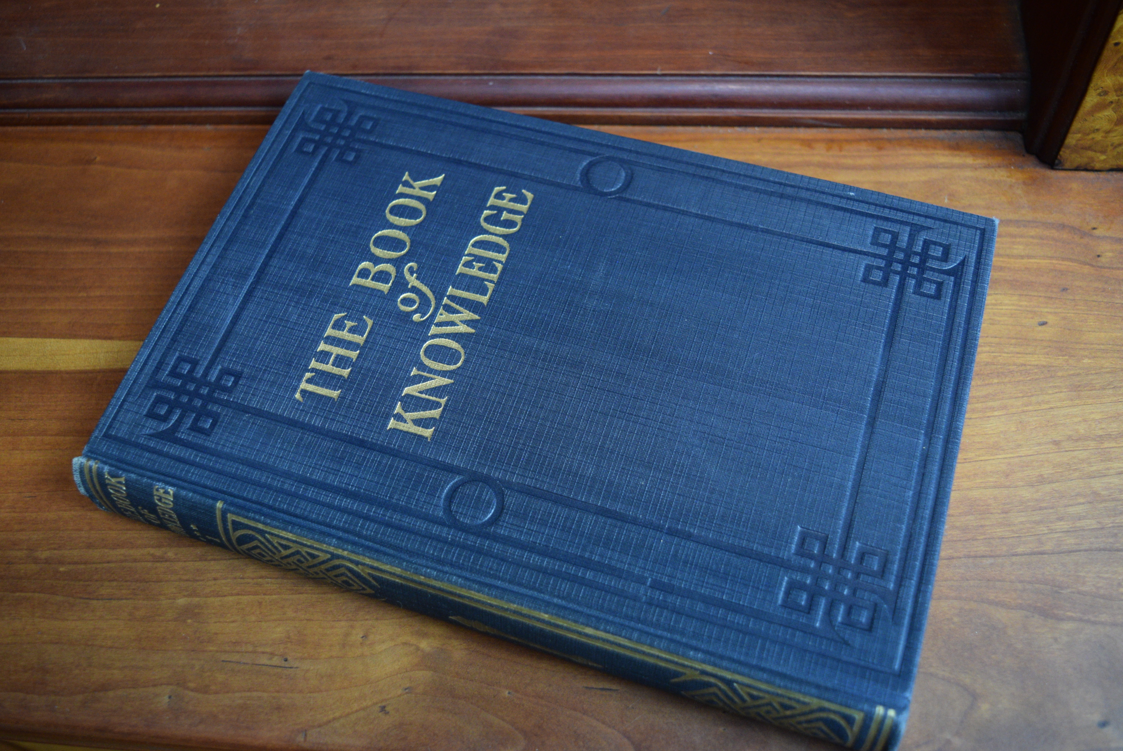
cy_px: 376
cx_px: 562
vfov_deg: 36.9
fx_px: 1124
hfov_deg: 53.1
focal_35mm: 36
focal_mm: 24
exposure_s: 1/60
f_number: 4
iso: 1800
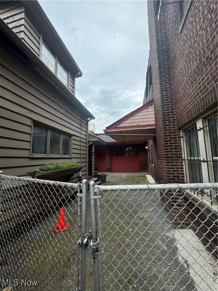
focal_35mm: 14
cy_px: 146
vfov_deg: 102.1
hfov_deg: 85.7
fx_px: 118
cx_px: 109
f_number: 2.2
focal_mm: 2.22
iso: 50
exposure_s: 1/831
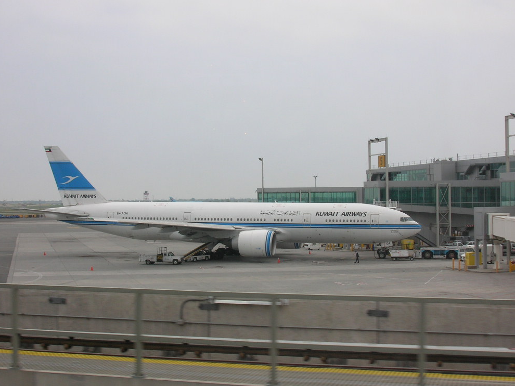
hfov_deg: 32.2
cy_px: 194
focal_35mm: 60
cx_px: 261
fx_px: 892
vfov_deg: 24.4
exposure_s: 1/204
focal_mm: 9.7
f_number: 5.9
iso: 50
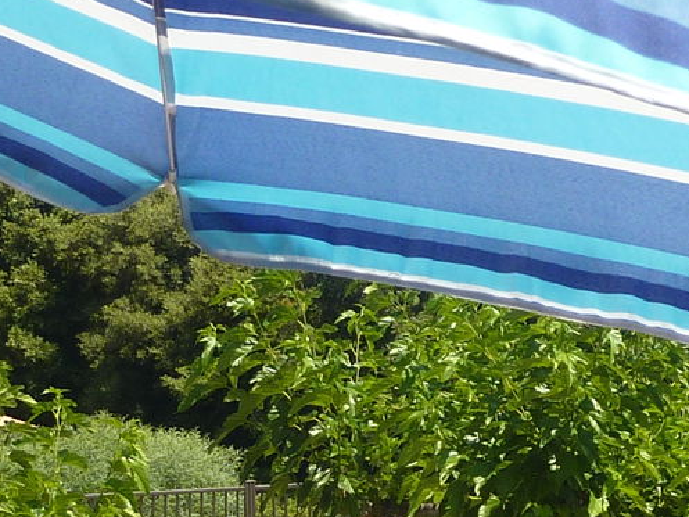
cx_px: 288
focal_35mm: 161
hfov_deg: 12.3
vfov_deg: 9.2
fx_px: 3205
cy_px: 358
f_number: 4.5
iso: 80
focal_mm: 6.9
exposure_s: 1/400
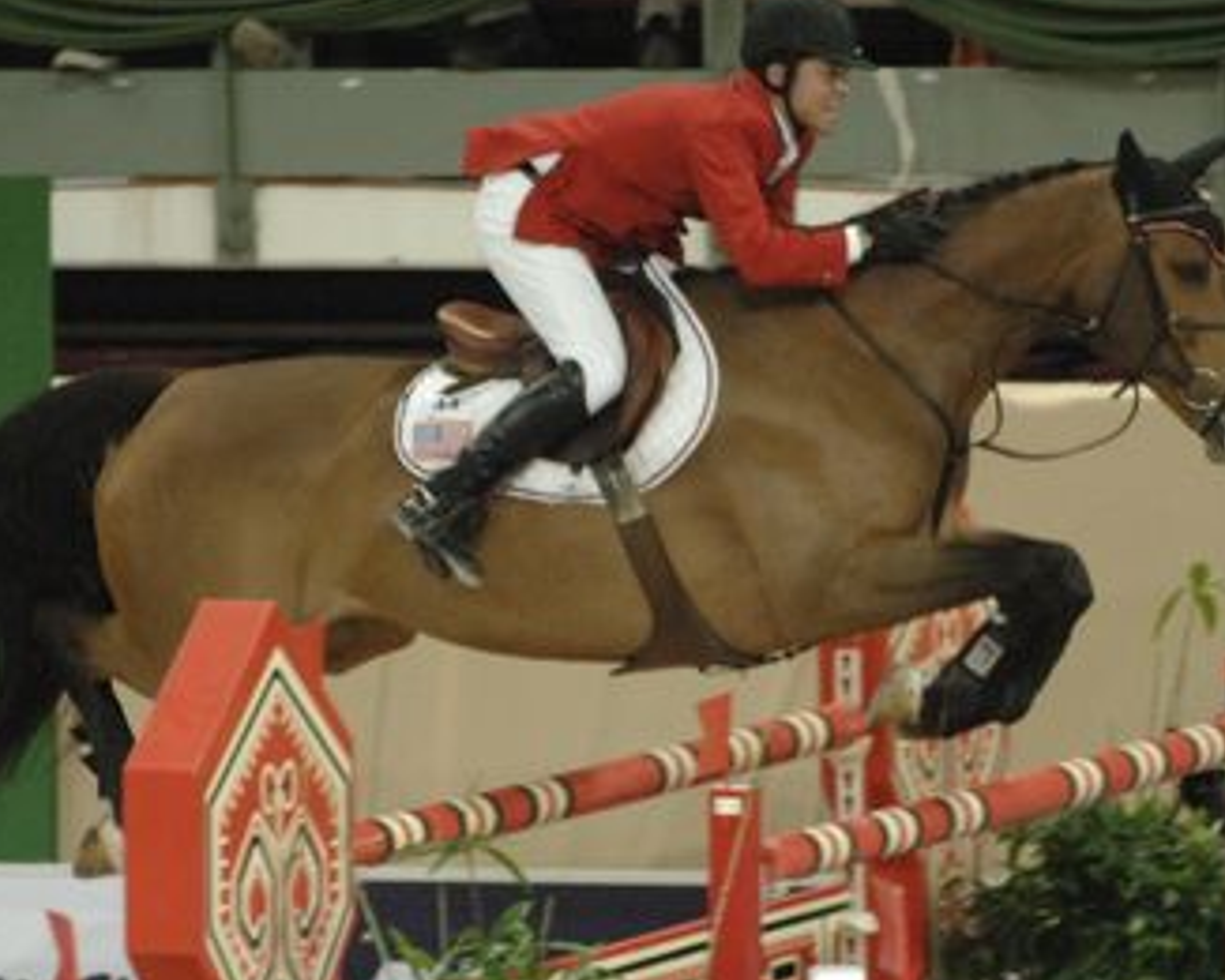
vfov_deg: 2.8
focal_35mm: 552
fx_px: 20019
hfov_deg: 3.5
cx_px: 699
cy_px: 565
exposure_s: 1/400
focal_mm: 200
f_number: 3.2
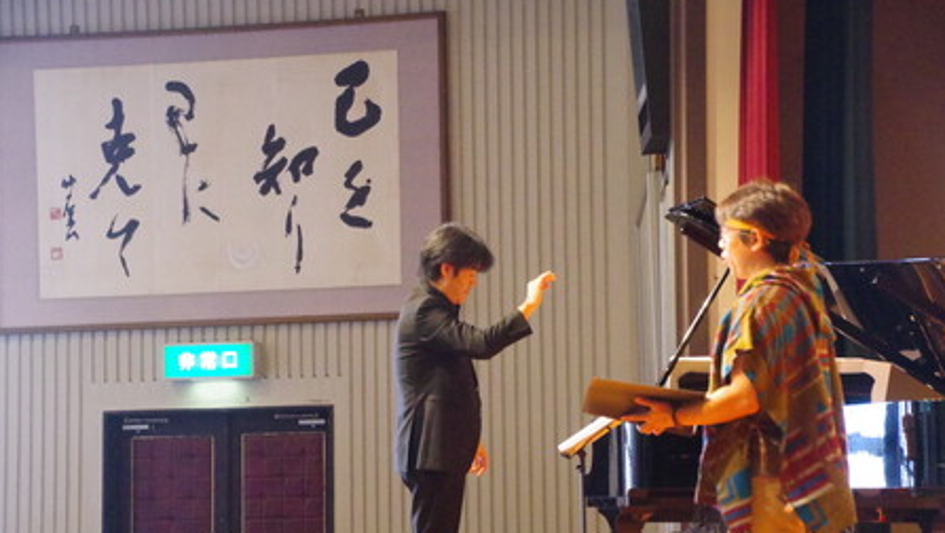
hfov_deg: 18.1
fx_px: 2972
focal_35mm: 119
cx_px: 471
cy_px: 305
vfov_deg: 10.2
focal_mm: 75
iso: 25600
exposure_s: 1/160
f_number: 5.6
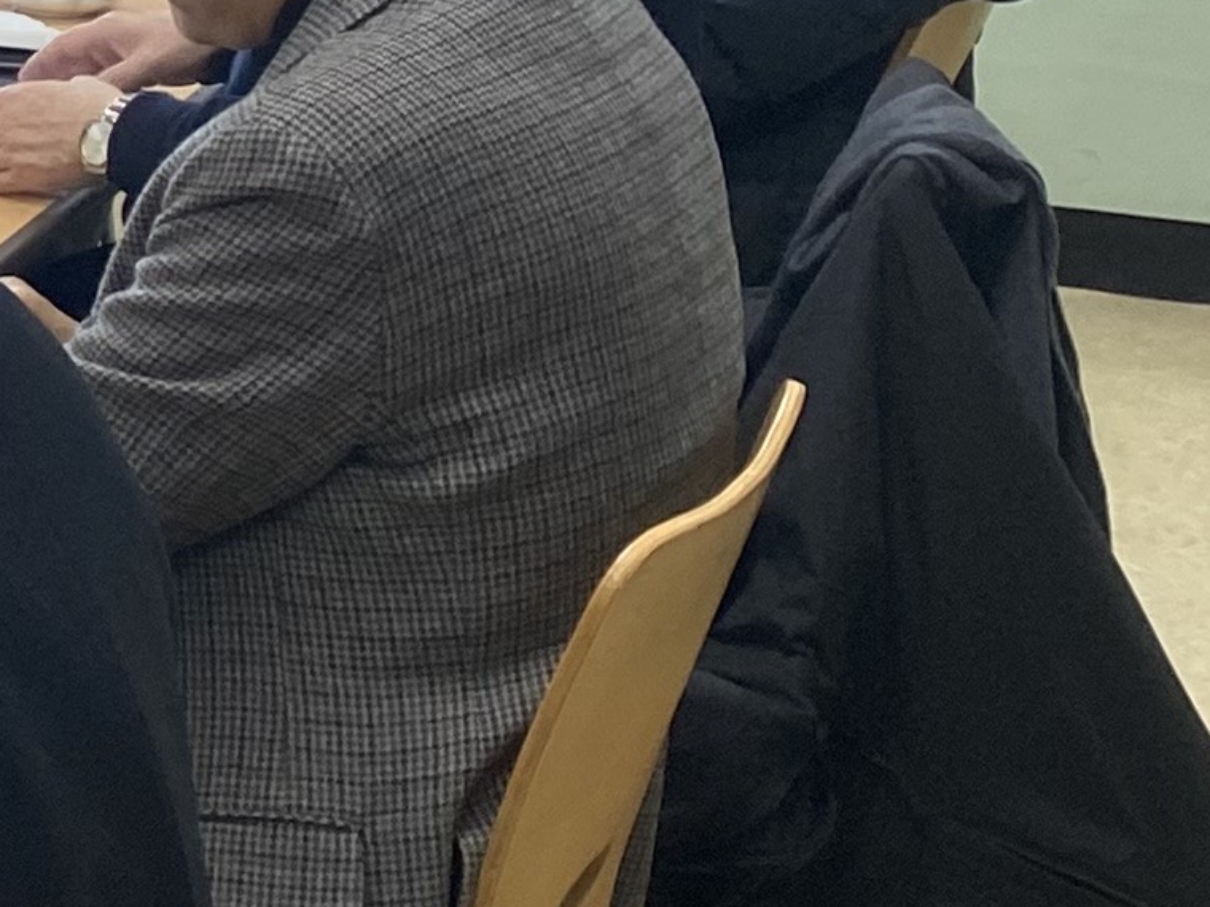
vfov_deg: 10.6
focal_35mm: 138
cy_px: -181
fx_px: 4824
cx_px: -1100
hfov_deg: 12.7
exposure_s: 1/120
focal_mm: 4.25
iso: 100
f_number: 1.8
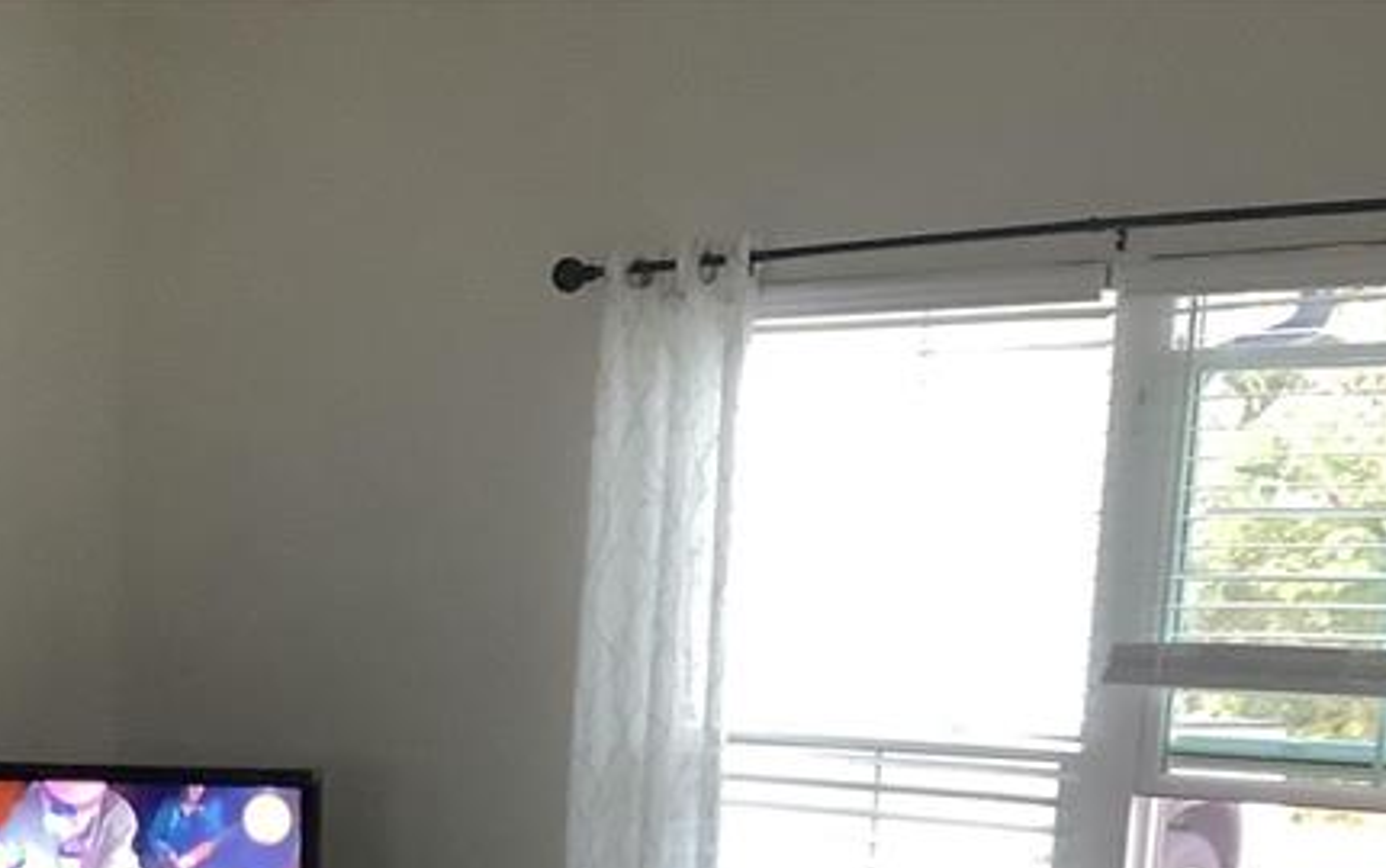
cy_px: 1228
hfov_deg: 25.9
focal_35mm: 78
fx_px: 2948
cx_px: 232
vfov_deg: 15.7
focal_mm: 3.3
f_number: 2.4
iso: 320
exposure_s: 1/40
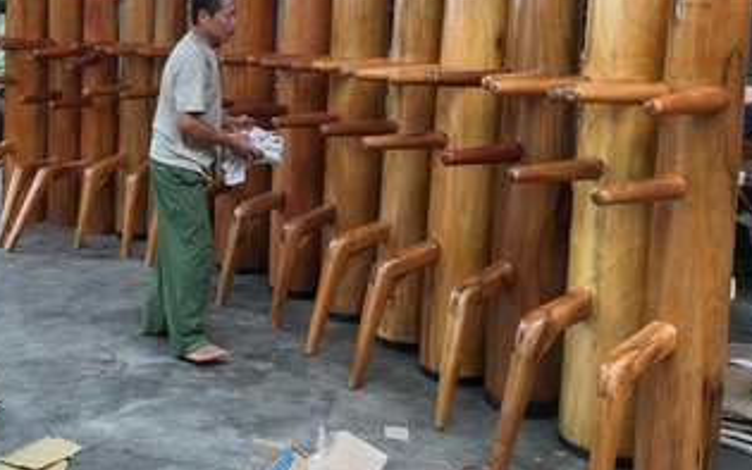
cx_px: 236
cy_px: 117
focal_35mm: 44
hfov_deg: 44.4
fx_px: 902
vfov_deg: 28.8
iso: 32
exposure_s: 1/100
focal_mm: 4.15
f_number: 2.2
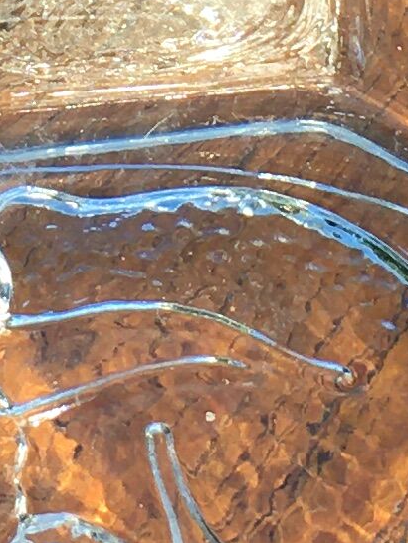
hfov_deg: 6.9
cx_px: 102
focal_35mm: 214
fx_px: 3360
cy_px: -251
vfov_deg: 9.0
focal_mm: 4.15
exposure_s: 1/574
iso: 25
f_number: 2.2
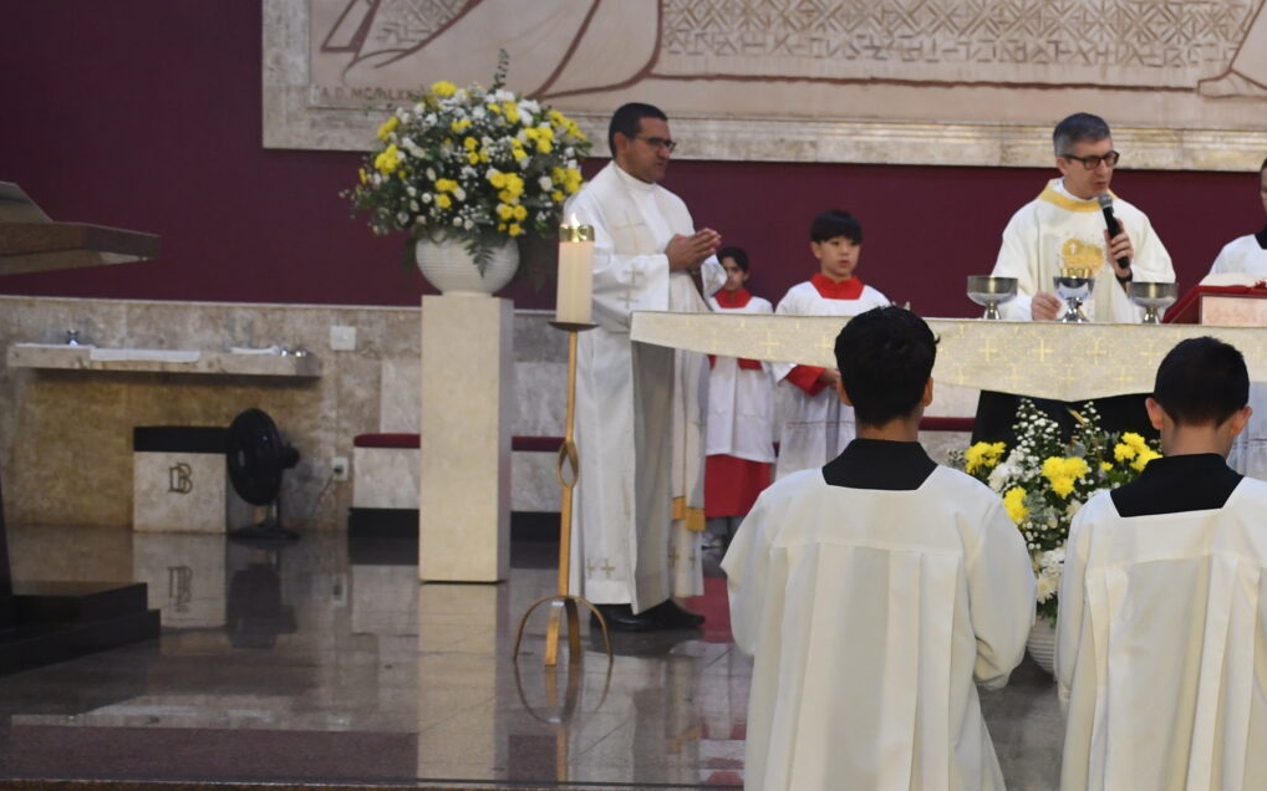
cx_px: 1164
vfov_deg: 17.3
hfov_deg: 26.5
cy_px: 527
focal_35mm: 75
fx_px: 2589
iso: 1000
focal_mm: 26
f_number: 3.8
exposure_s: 1/125
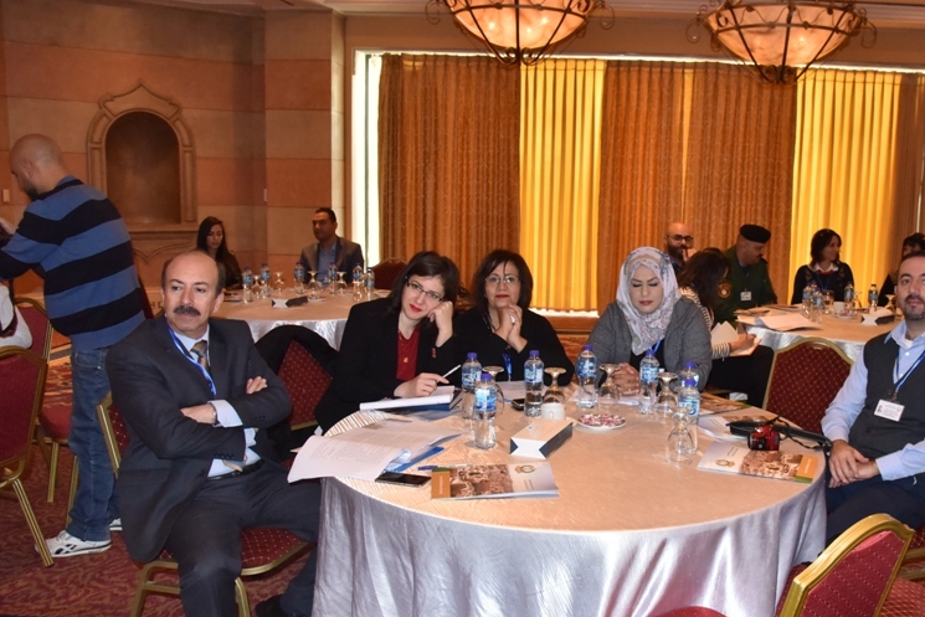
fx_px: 848
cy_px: 328
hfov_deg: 56.2
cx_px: 601
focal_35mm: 33
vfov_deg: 40.0
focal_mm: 24
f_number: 6.3
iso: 2500
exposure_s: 1/80
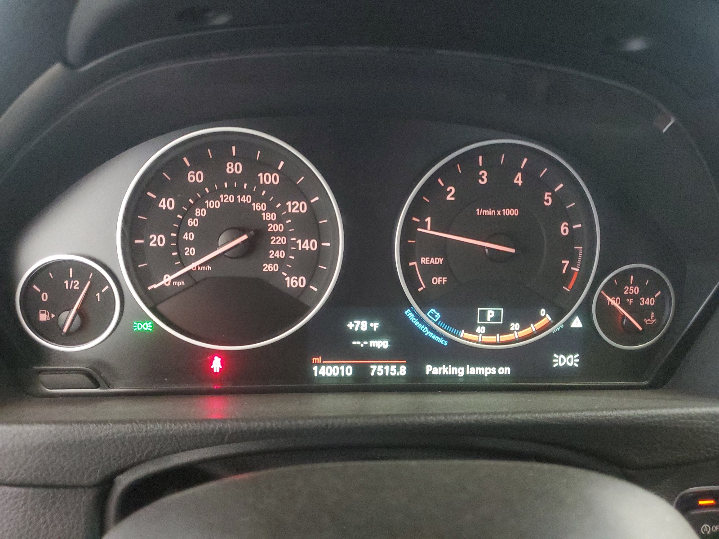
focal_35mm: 26
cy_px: 270
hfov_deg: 67.3
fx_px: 540
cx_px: 360
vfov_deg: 53.1
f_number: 1.5
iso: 592
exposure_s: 1/15
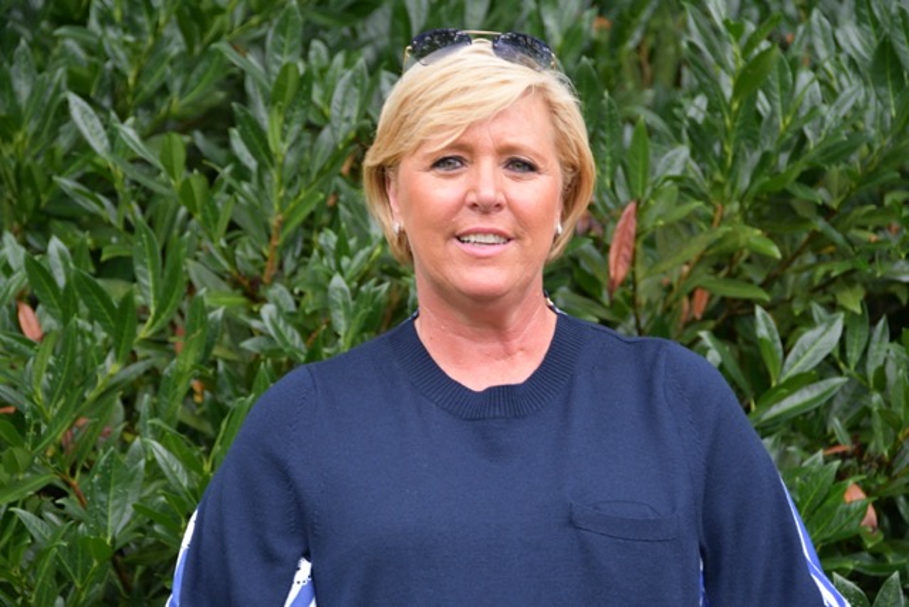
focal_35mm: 142
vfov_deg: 9.7
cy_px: 304
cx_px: 454
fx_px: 3586
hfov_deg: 14.4
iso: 800
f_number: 5.3
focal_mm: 95
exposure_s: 1/160
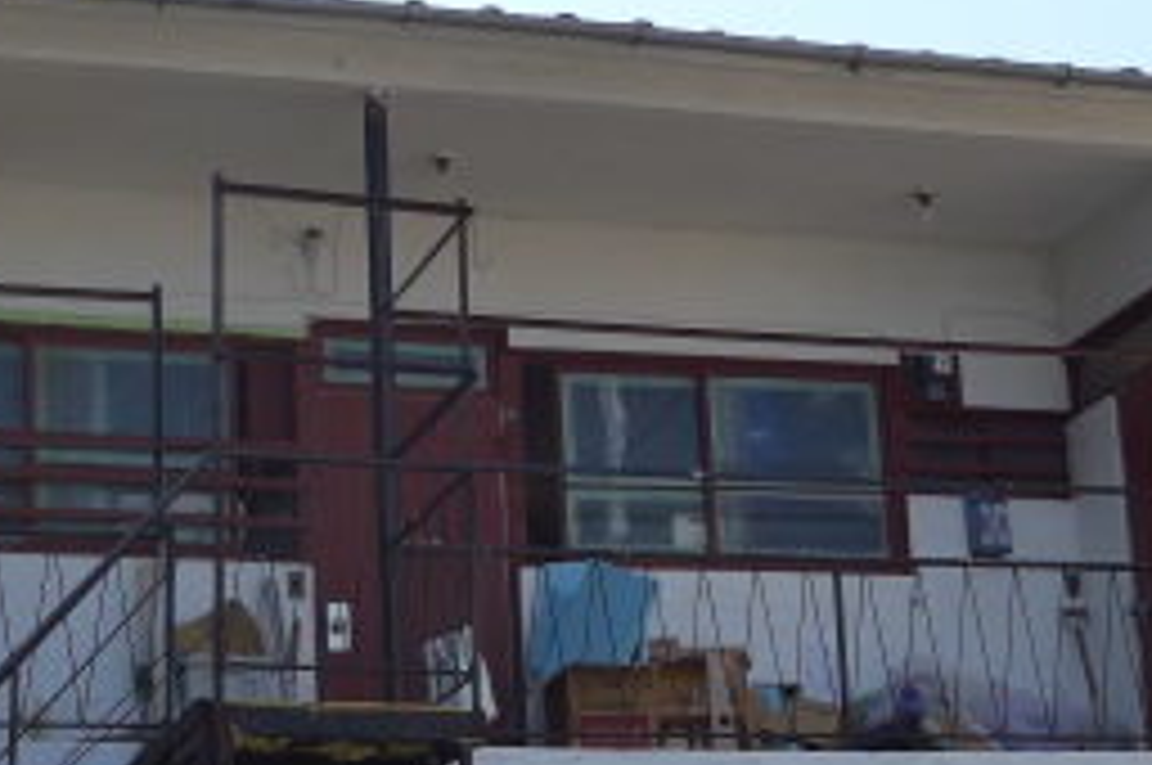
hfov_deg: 24.2
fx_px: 2685
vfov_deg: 15.9
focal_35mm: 84
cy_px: 738
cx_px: 526
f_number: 2.8
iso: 80
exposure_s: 1/800
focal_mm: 6
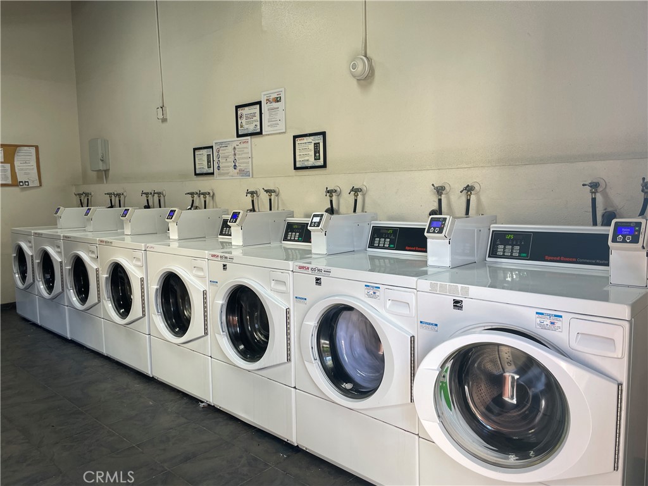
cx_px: 324
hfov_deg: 67.3
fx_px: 487
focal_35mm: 26
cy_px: 243
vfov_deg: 53.1
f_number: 1.6
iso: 64
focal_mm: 4.2
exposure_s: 1/121
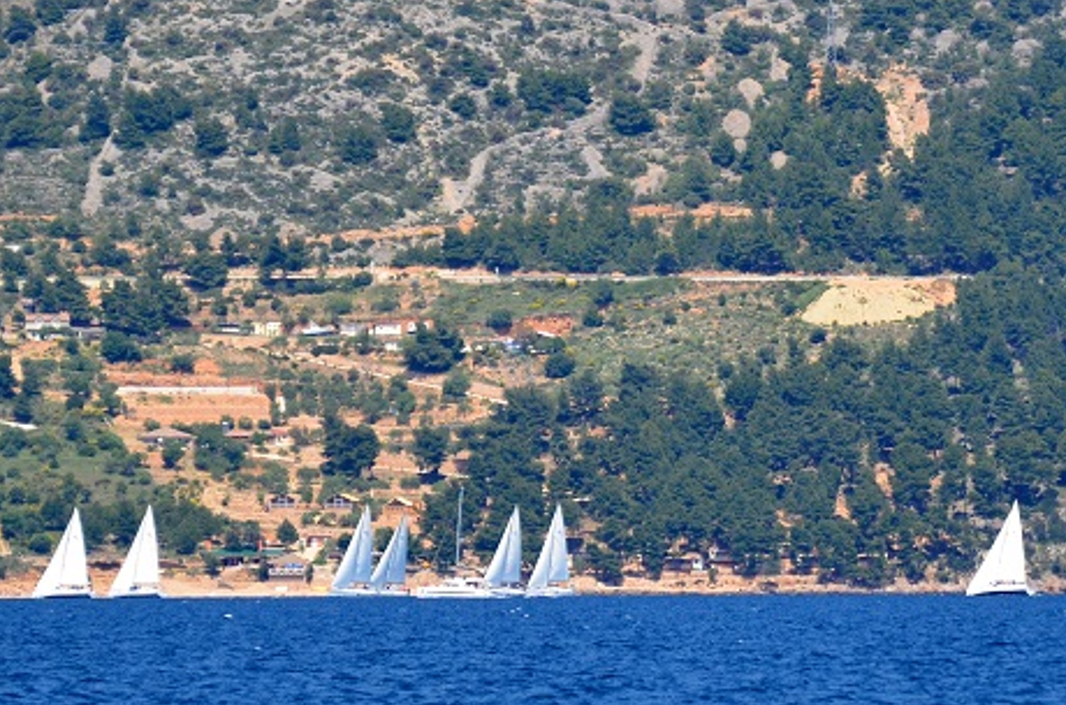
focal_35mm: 603
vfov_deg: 2.3
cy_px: 272
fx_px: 17809
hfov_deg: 3.4
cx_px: 1002
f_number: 5
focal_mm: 185
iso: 400
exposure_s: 1/2000
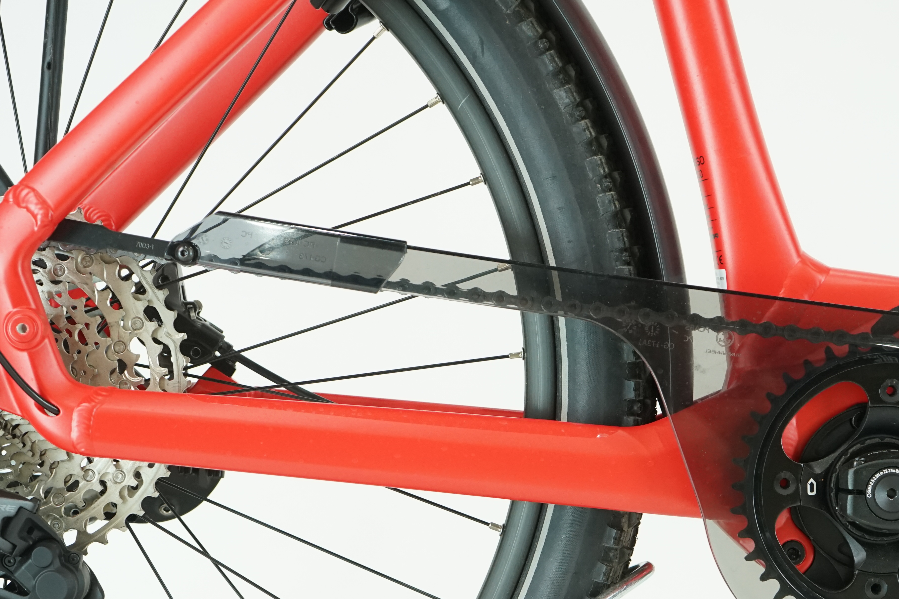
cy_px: 456
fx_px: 1823
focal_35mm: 73
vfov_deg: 18.5
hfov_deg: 27.7
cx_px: 532
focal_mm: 44
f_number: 5
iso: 1600
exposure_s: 1/200
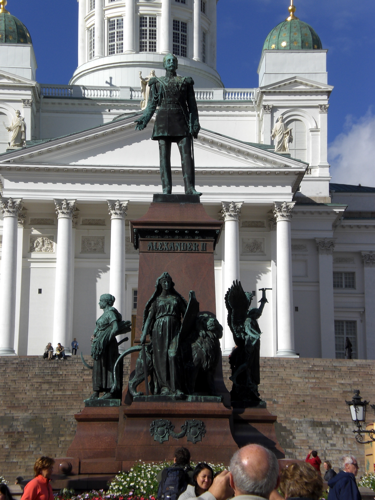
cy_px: 250
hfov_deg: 17.0
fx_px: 1257
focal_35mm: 87
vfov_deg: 22.5
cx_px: 188
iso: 50
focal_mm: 14.49
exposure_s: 1/500
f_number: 5
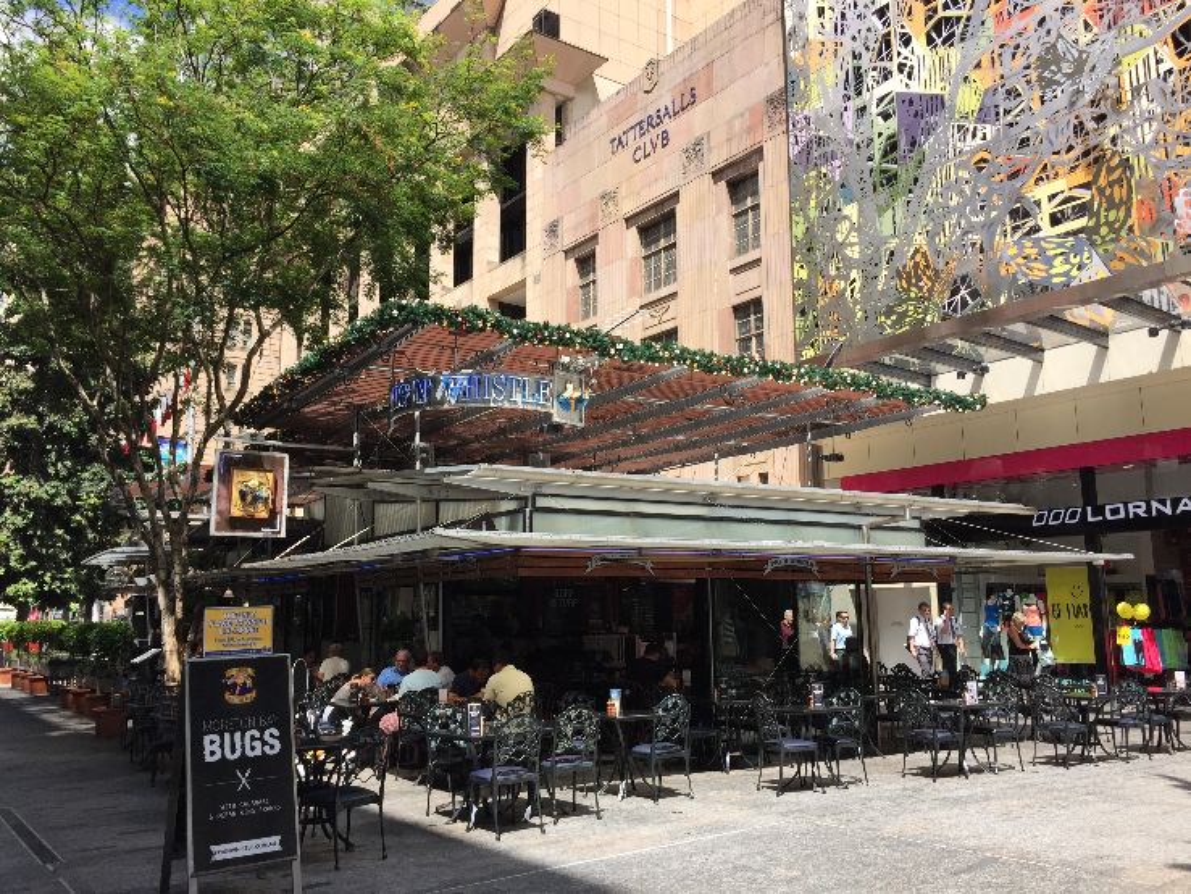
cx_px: 596
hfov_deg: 61.6
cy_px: 447
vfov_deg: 48.3
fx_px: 998
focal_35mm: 29
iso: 32
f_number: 2.2
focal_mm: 4.15
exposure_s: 1/1068
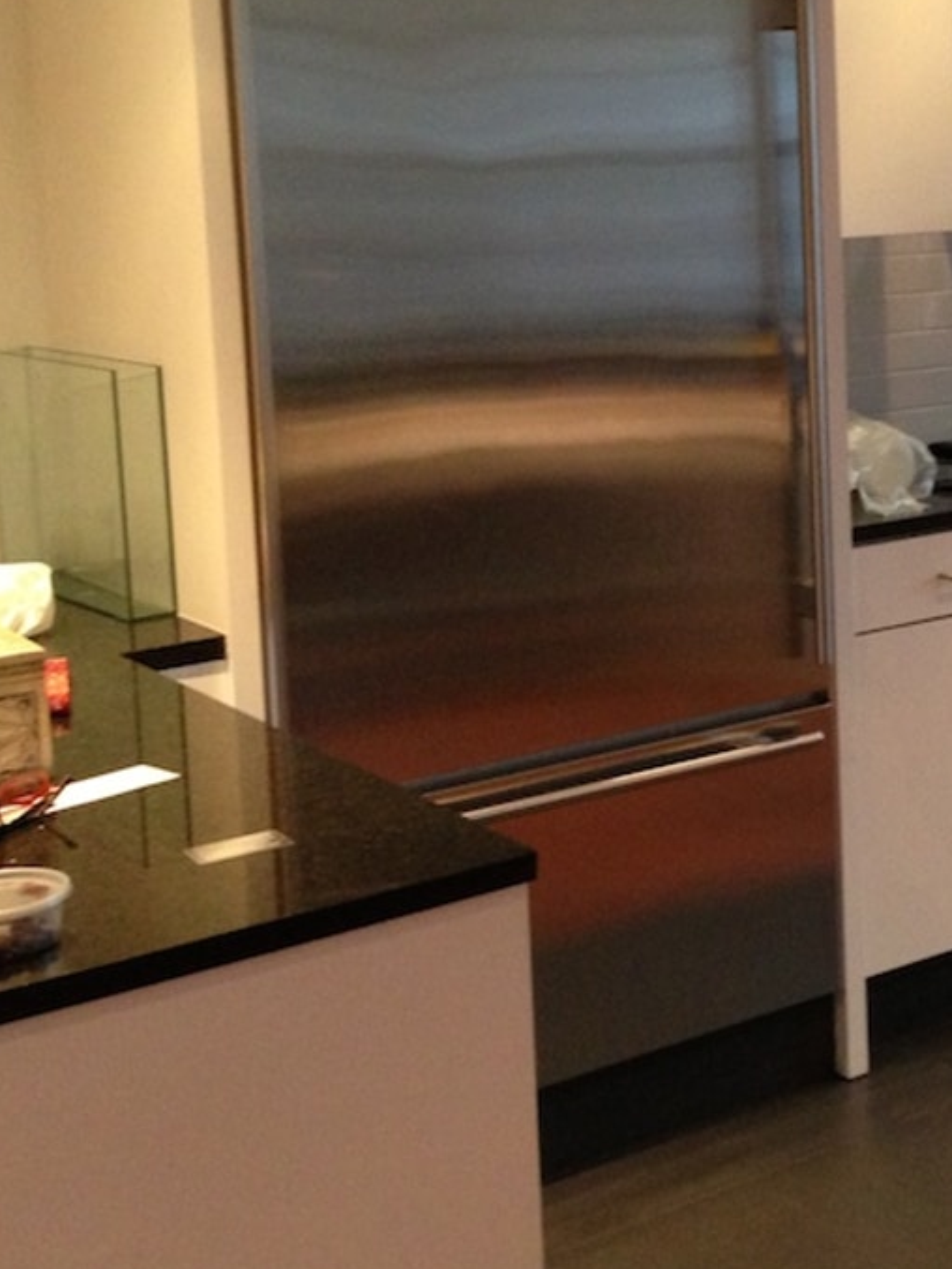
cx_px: 1082
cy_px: 371
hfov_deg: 21.3
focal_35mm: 65
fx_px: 2383
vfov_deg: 29.5
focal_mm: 4.13
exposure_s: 1/20
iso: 320
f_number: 2.4
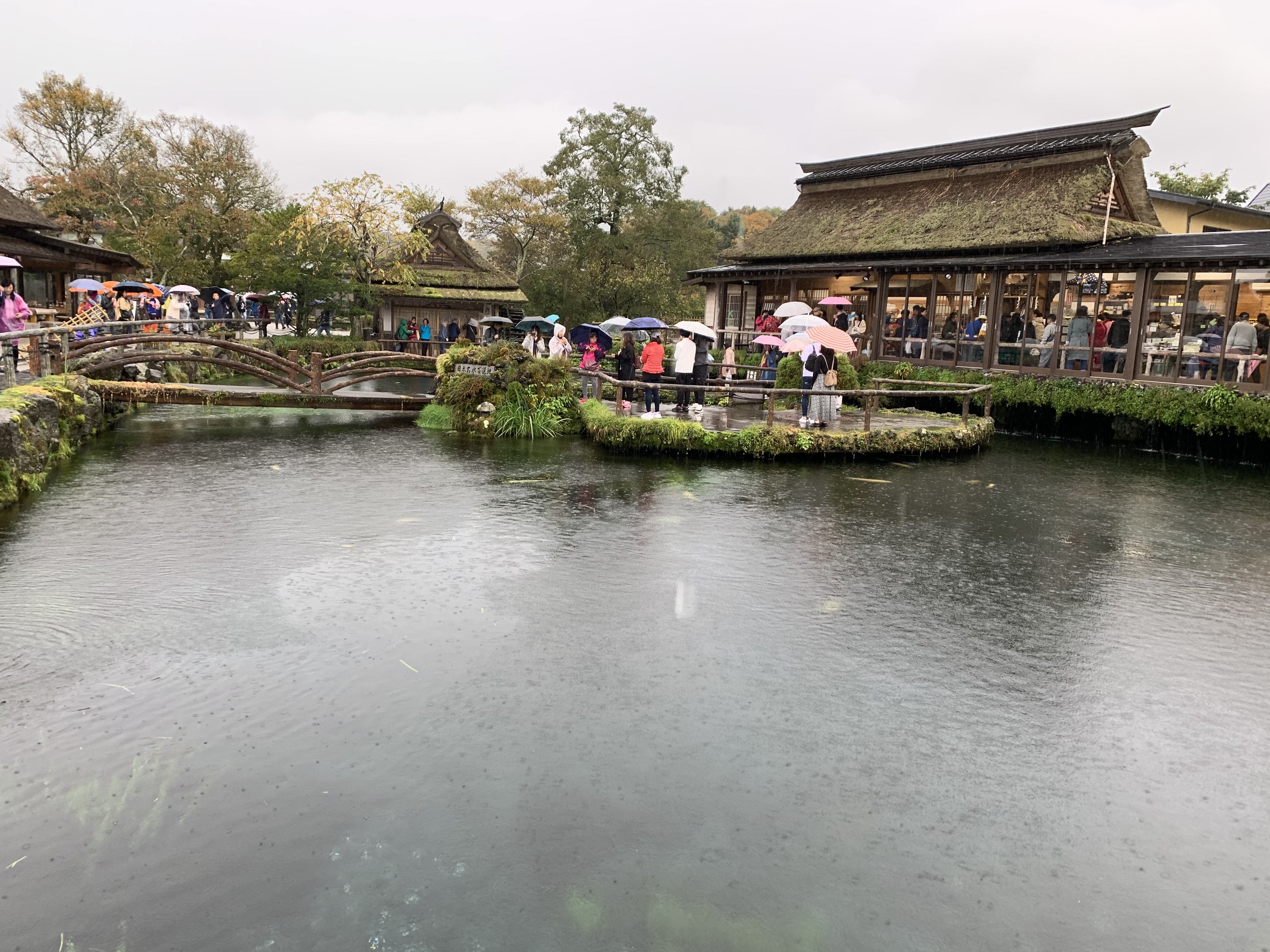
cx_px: 635
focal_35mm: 26
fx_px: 954
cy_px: 476
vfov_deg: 53.1
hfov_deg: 67.3
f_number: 1.8
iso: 50
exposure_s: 1/121
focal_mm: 4.25
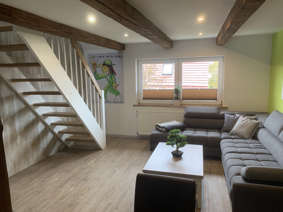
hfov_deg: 67.3
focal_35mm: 26
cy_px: 106
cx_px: 142
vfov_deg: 53.1
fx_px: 213
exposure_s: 1/50
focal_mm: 4.25
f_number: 1.8
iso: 80
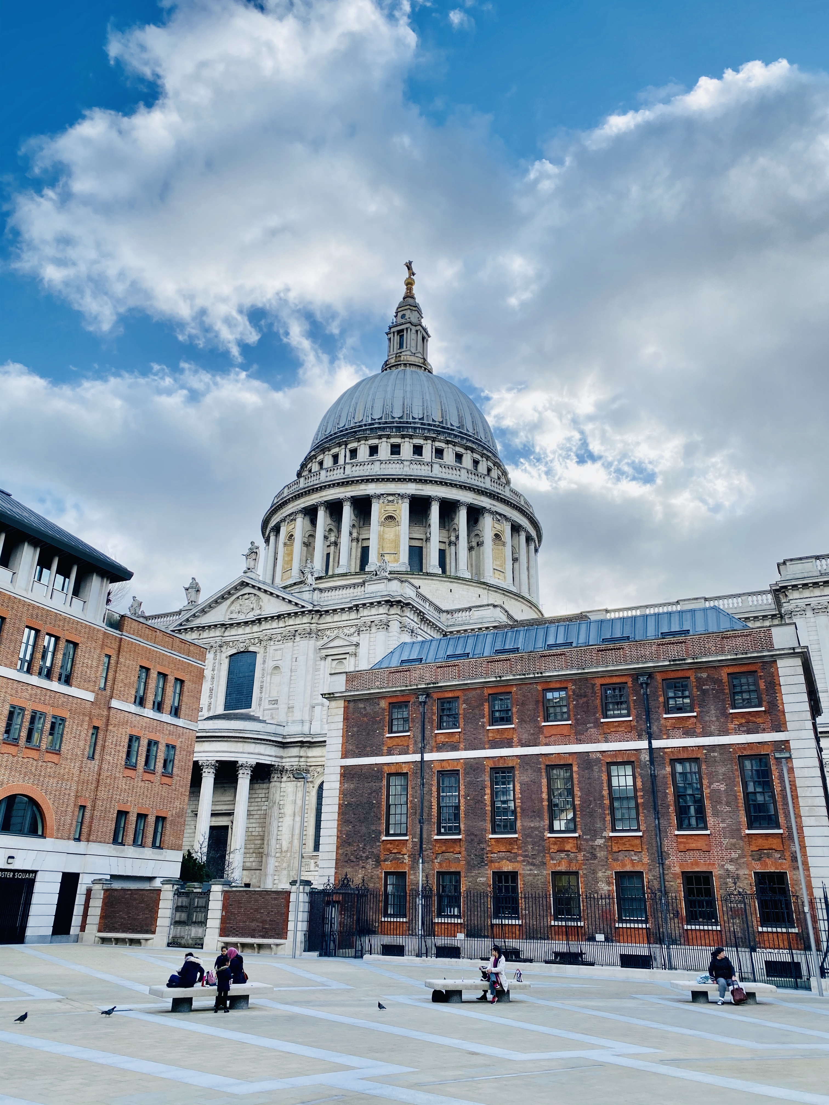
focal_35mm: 26
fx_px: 830
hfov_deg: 53.1
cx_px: 414
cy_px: 552
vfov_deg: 67.3
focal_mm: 4.25
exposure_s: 1/1093
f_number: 1.8
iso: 32
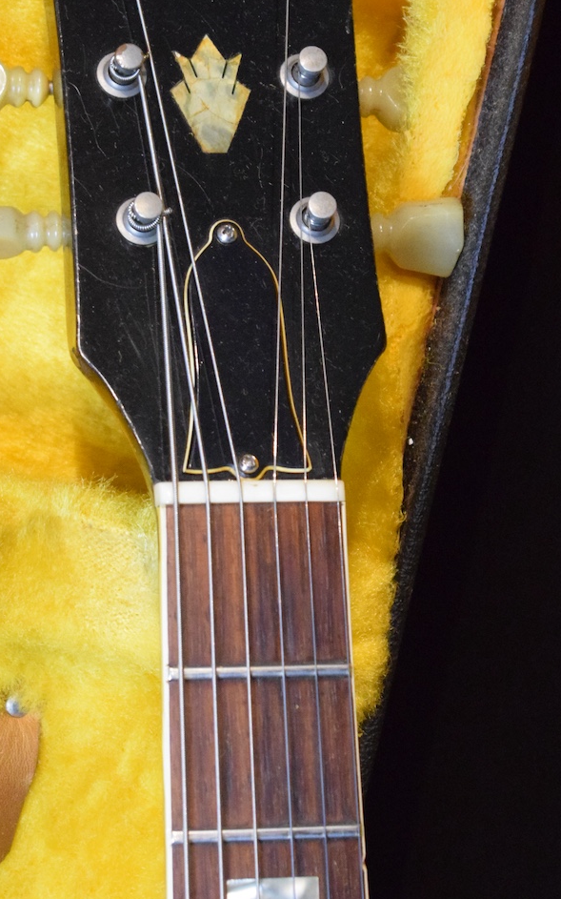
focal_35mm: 134
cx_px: 190
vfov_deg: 15.6
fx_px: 3275
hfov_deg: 9.8
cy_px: 415
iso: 6400
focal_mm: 55
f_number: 5.6
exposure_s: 1/60
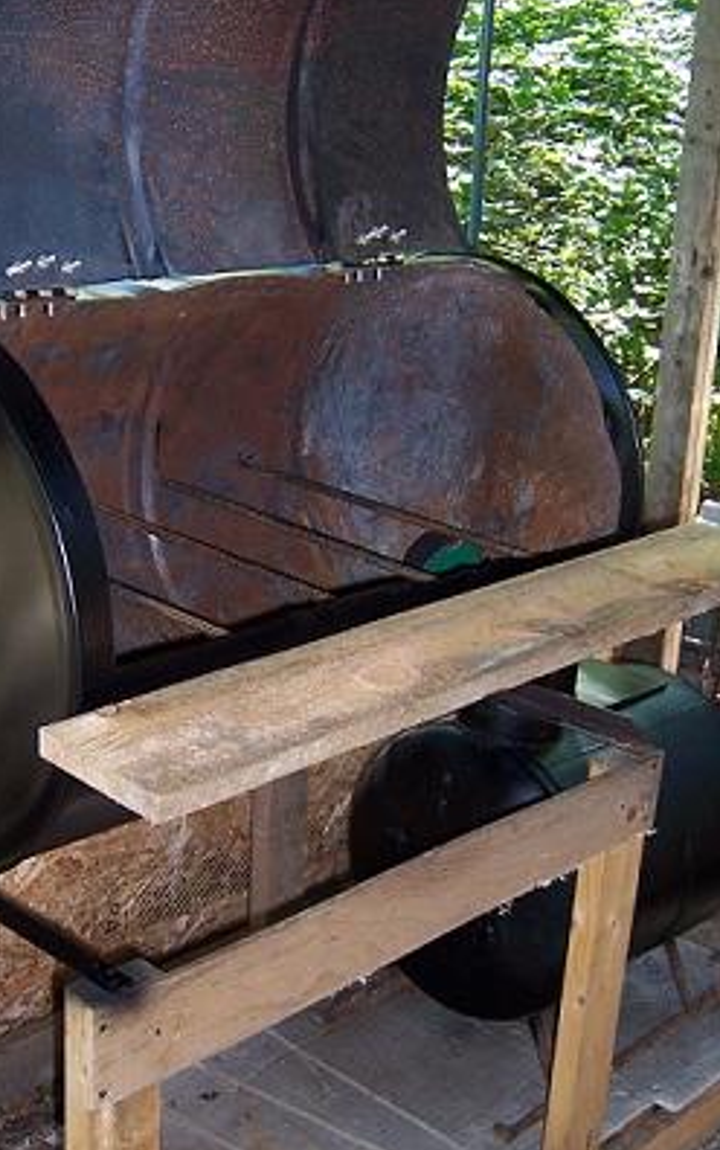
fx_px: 1505
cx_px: 203
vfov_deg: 41.8
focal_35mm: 48
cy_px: 619
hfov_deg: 26.6
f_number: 2.8
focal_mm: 5.5
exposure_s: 1/60
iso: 80
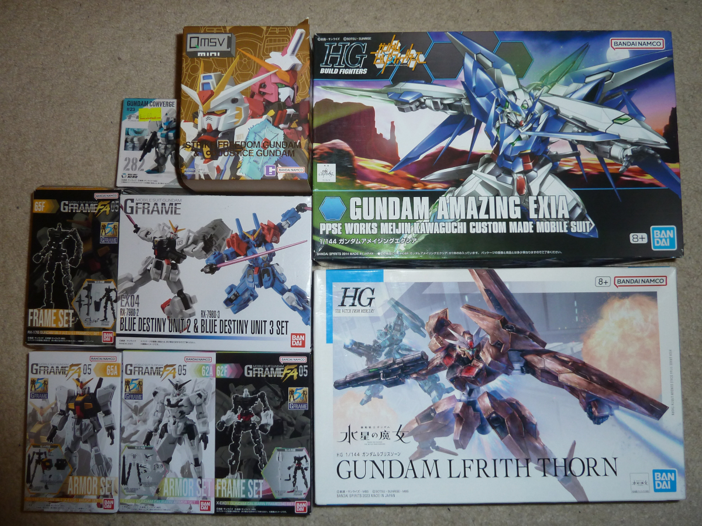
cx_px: 351
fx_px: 507
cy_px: 263
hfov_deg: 69.4
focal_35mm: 25
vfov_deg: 54.9
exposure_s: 1/13
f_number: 3.3
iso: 100
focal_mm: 4.1
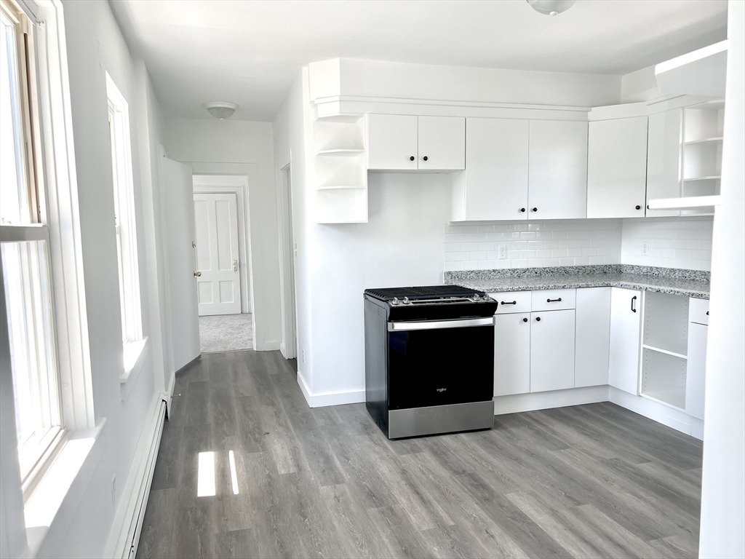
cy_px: 280
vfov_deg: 53.1
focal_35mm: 26
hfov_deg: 67.3
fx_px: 560
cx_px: 372
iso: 40
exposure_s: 1/169
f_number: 1.5
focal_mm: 5.7
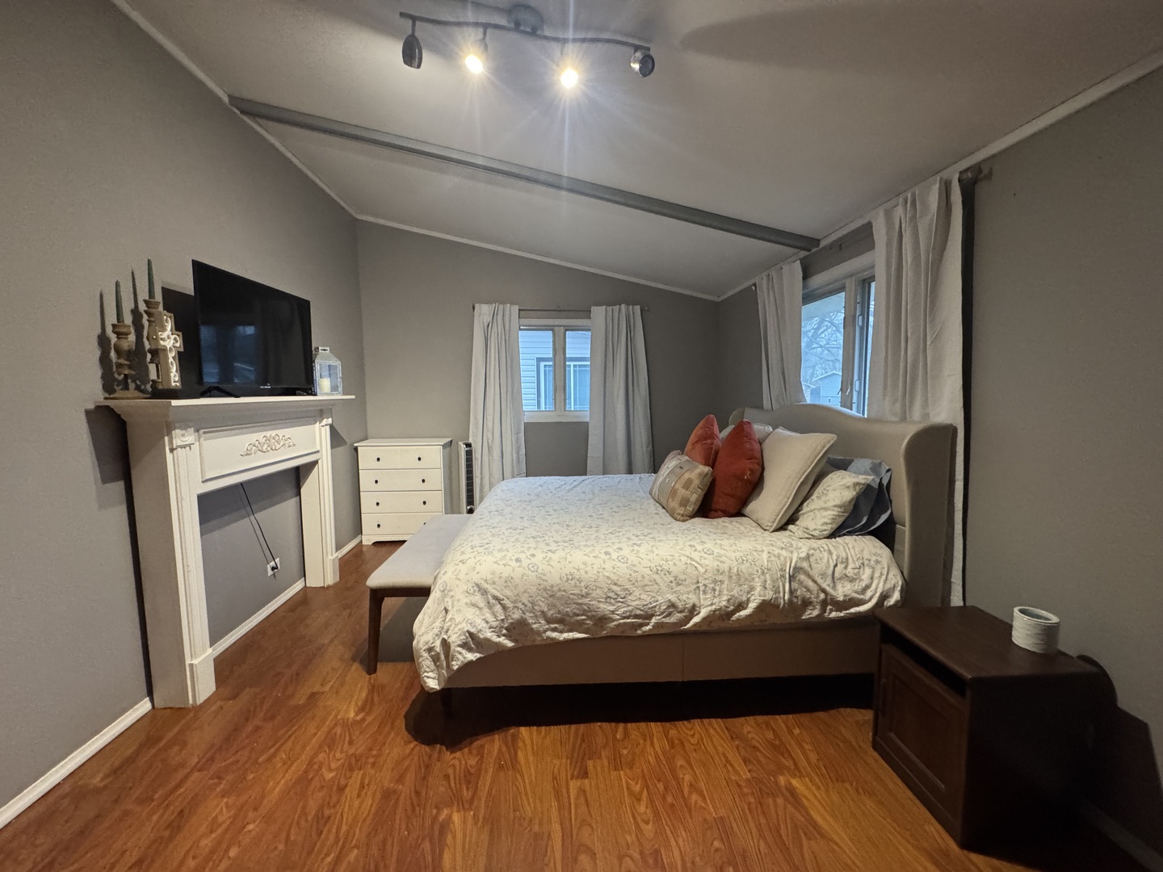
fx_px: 470
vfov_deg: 85.7
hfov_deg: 102.1
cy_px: 436
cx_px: 582
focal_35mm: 14
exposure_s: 1/60
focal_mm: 2.22
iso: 640
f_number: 2.2
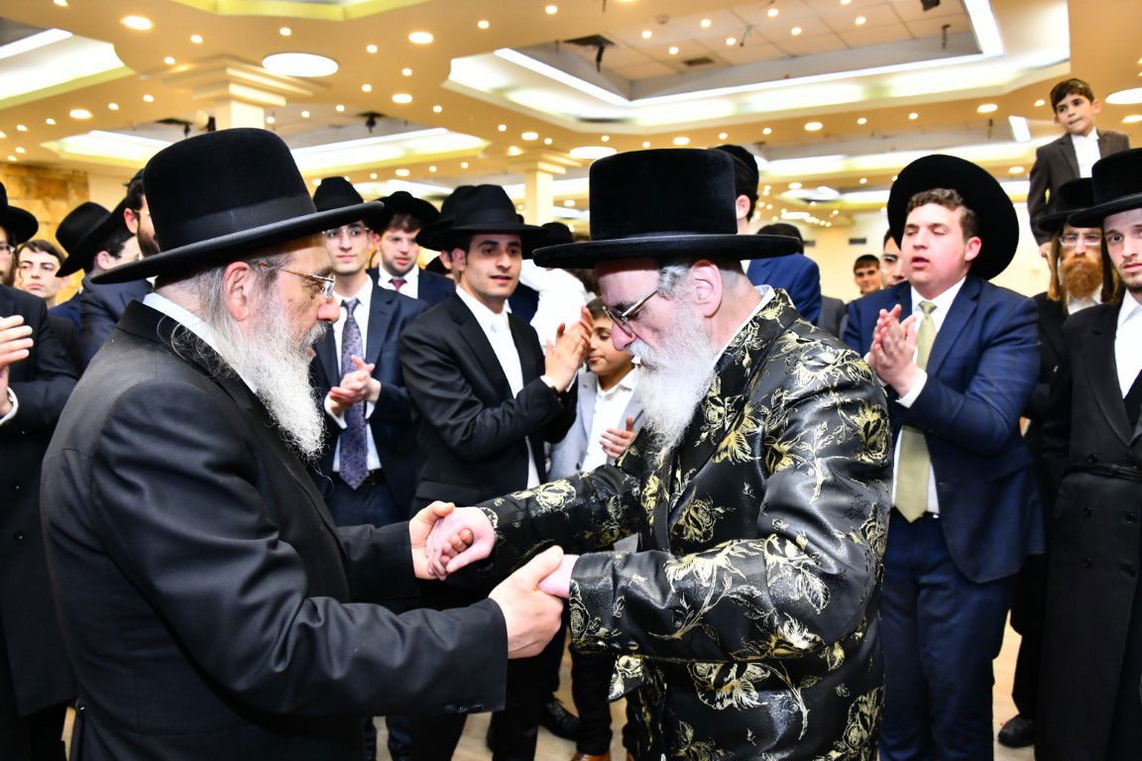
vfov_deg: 46.4
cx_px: 571
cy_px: 380
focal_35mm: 28
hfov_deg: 65.5
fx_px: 888
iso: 1600
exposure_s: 1/100
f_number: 5.6
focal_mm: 28
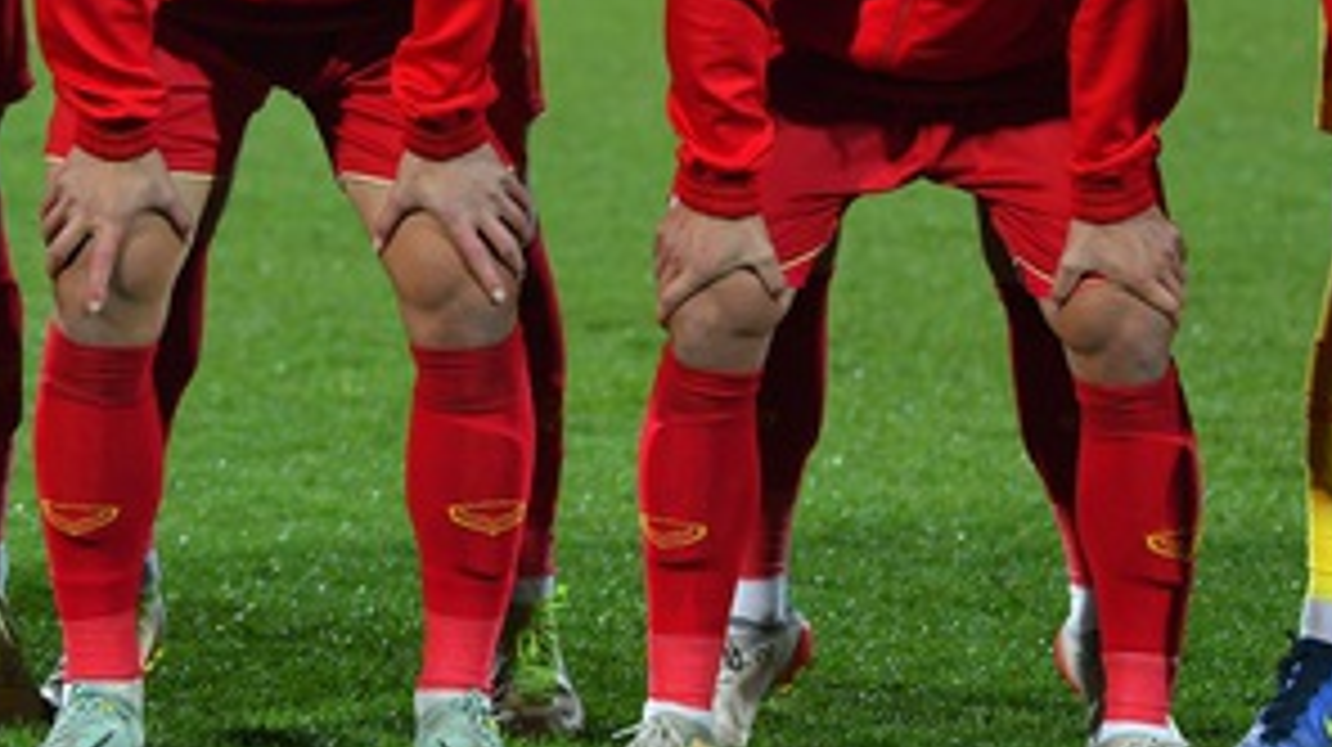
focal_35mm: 274
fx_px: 9671
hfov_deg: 7.9
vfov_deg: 4.4
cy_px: -160
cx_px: 270
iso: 800
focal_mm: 90
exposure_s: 1/1000
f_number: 2.8
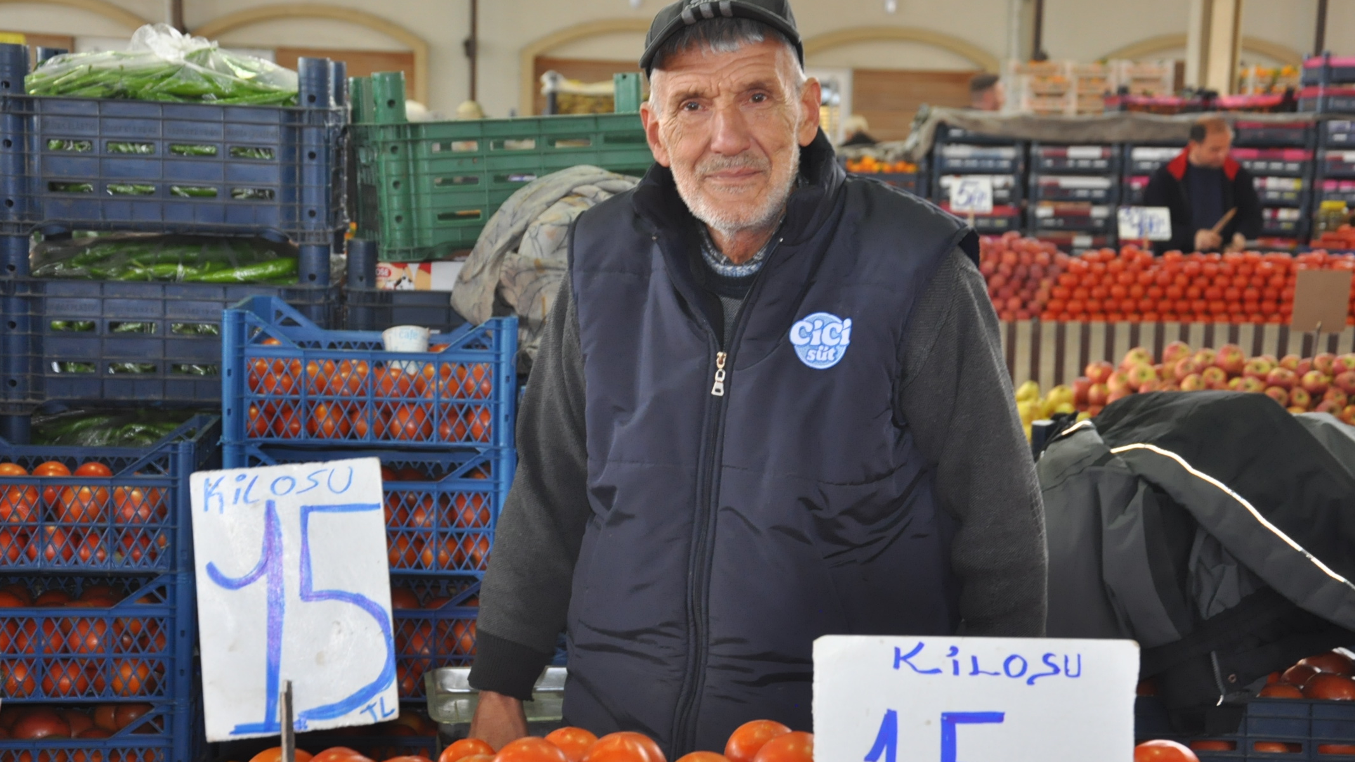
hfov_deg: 33.3
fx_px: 2264
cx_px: 676
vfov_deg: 19.1
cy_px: 340
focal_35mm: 63
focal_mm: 40
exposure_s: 1/60
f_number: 4.5
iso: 800
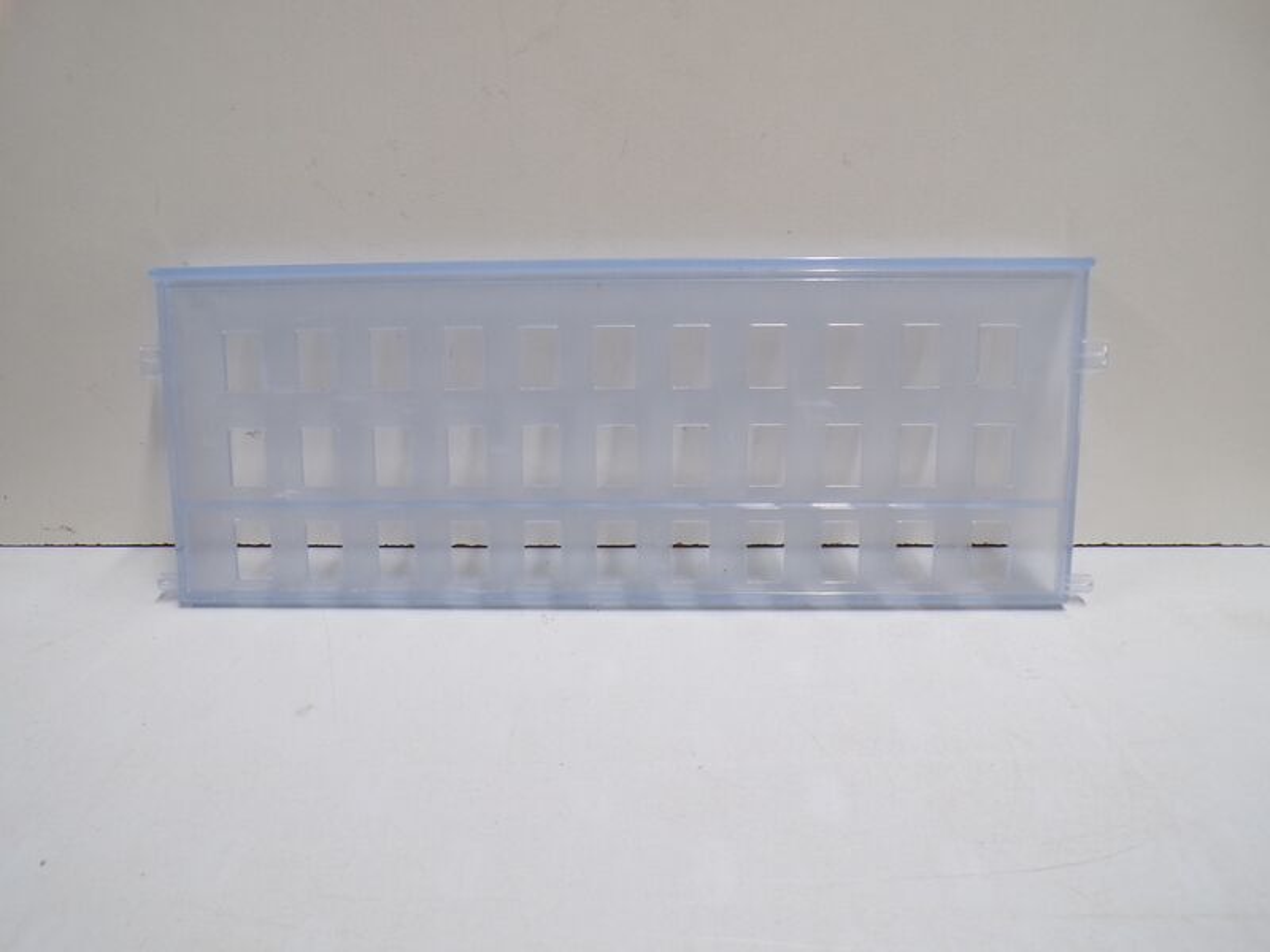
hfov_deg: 71.6
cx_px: 635
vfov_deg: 56.8
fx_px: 881
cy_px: 476
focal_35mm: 24
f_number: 3
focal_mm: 4.3
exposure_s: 1/34
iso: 200
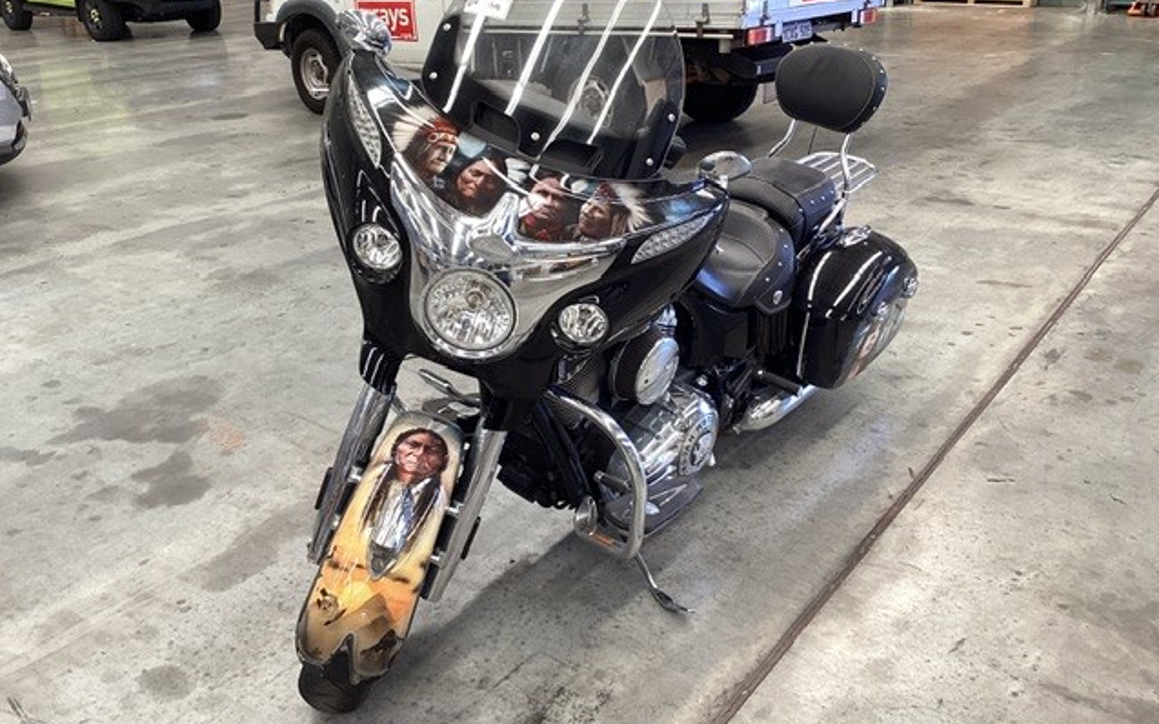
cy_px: 355
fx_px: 1042
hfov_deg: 58.1
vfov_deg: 38.3
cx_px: 580
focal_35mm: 33
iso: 50
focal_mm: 3.3
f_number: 2.4
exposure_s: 1/50
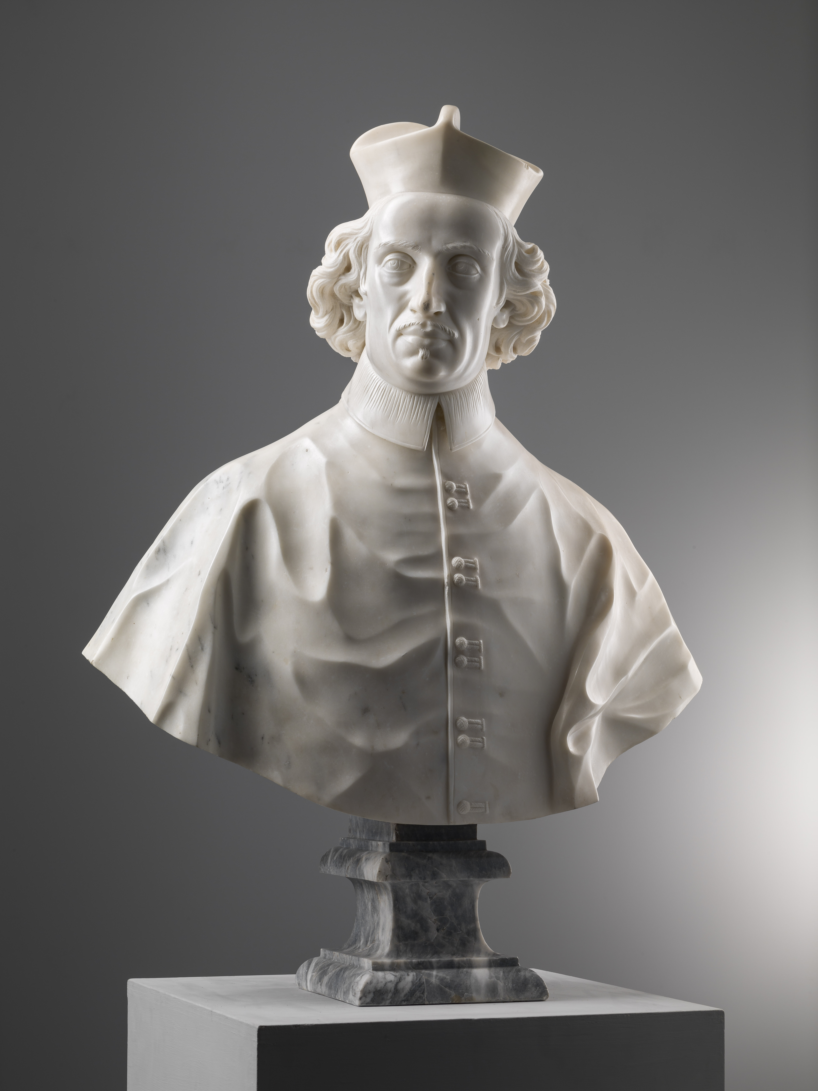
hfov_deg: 17.6
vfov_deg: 23.3
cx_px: 409
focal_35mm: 84
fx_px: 2647
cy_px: 546
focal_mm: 120
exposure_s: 2
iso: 50
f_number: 16
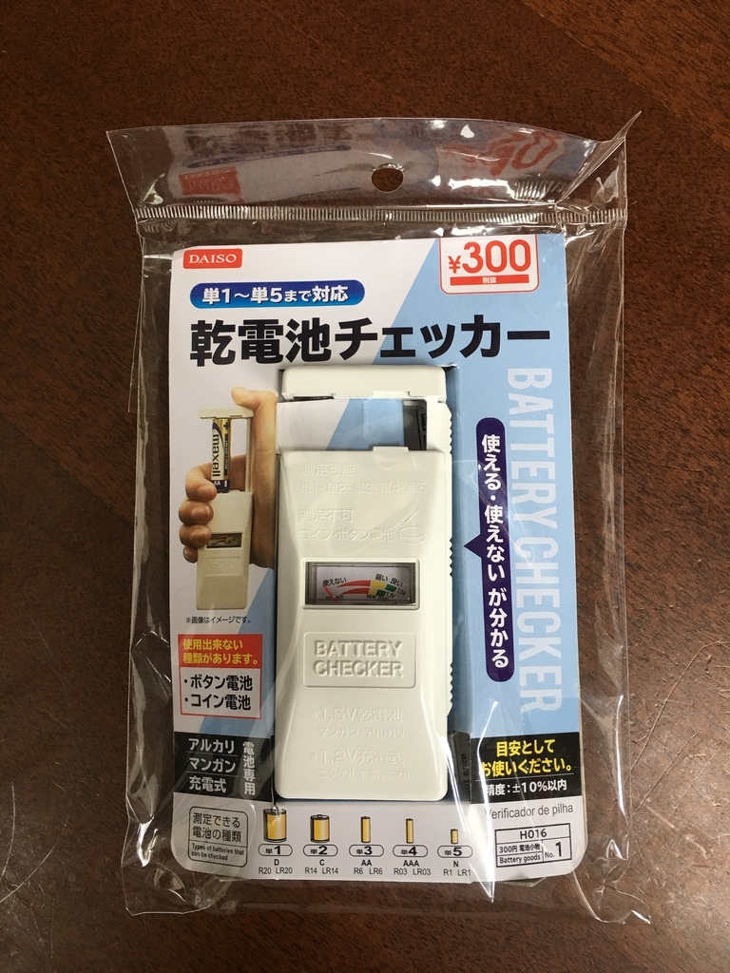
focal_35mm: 29
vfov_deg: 61.7
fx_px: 815
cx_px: 365
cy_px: 486
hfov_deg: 48.2
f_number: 2.2
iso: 40
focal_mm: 4.15
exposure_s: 1/30
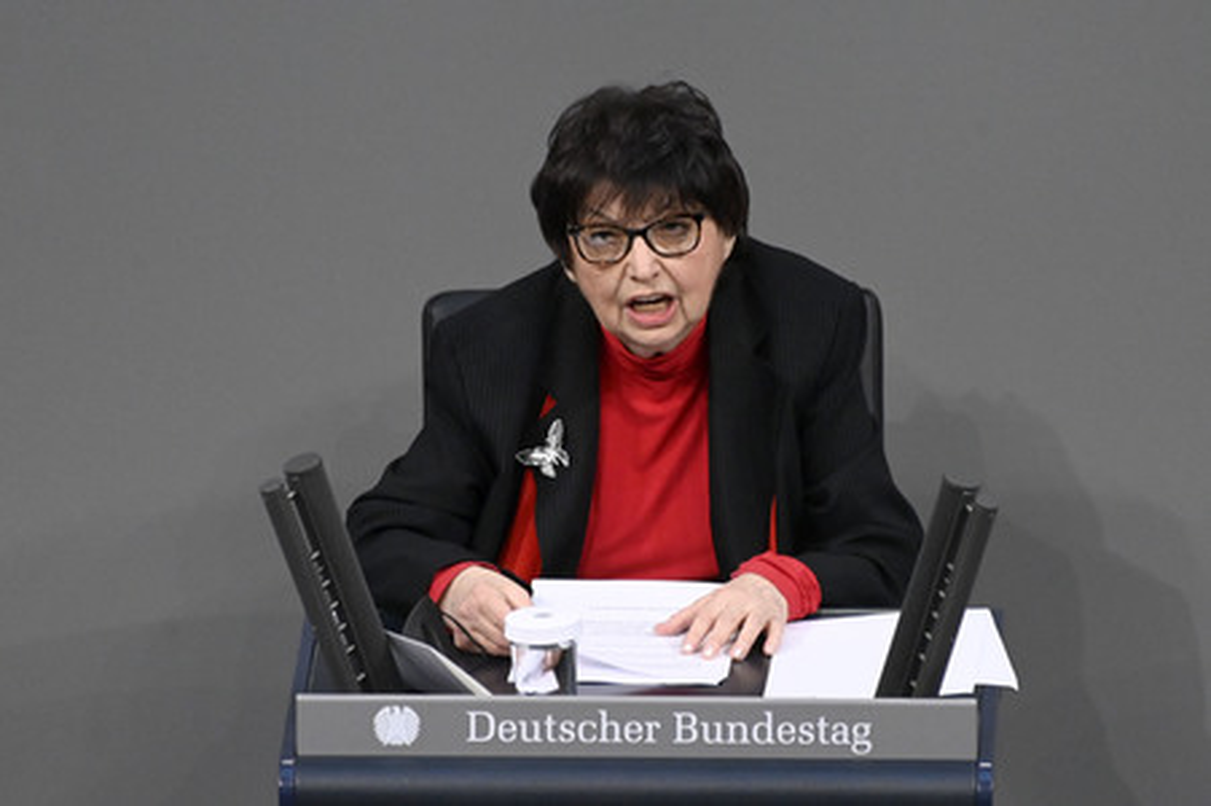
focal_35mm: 500
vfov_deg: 2.7
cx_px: 606
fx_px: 16807
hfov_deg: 4.1
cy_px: 403
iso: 8000
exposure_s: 1/250
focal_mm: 500
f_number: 5.6
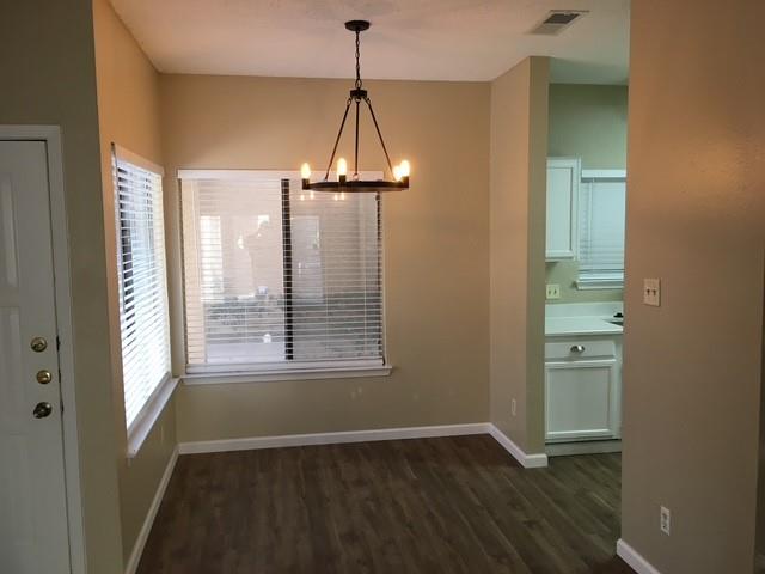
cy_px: 287
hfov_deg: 61.7
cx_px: 382
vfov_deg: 48.2
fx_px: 641
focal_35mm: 29
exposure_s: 1/30
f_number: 2.2
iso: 32
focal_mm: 4.15
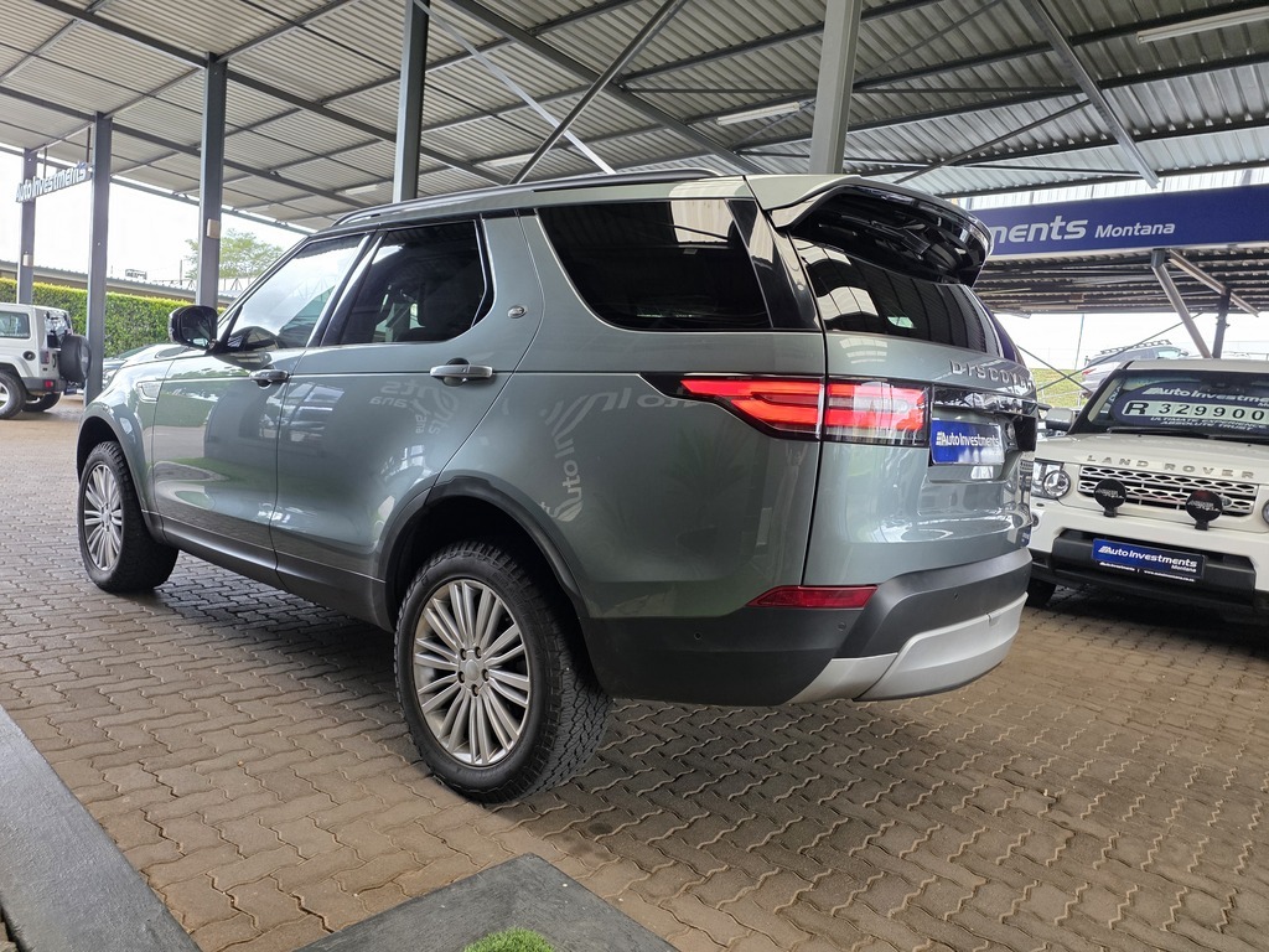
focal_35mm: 23
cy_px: 476
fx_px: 843
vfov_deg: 58.9
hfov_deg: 73.9
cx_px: 634
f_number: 1.7
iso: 160
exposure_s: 1/180
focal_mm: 6.25
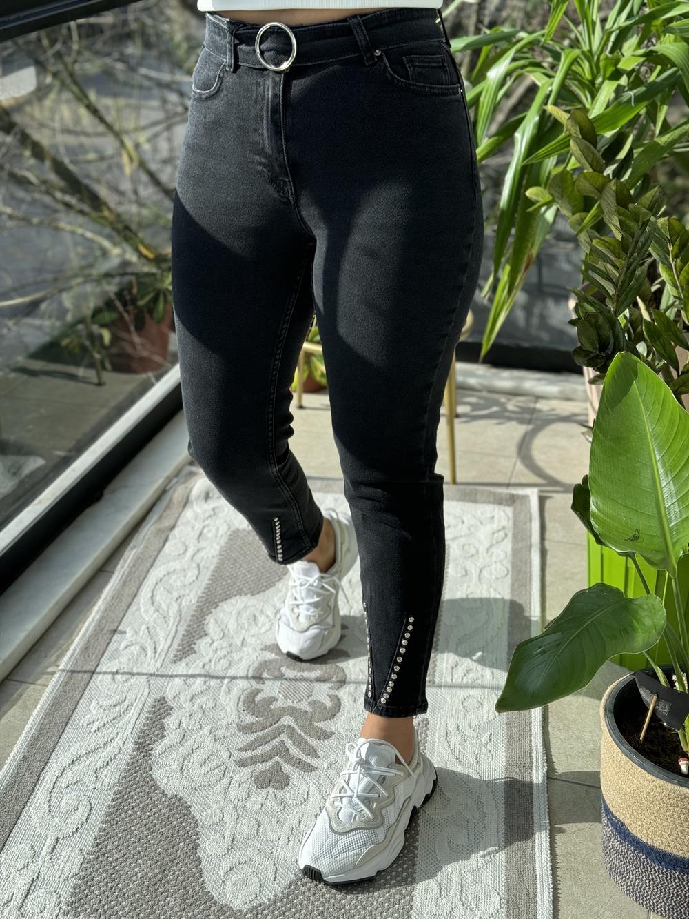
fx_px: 1274
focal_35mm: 48
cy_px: 460
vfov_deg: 39.7
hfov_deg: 30.3
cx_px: 344
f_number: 1.78
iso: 64
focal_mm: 6.86
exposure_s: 1/1263
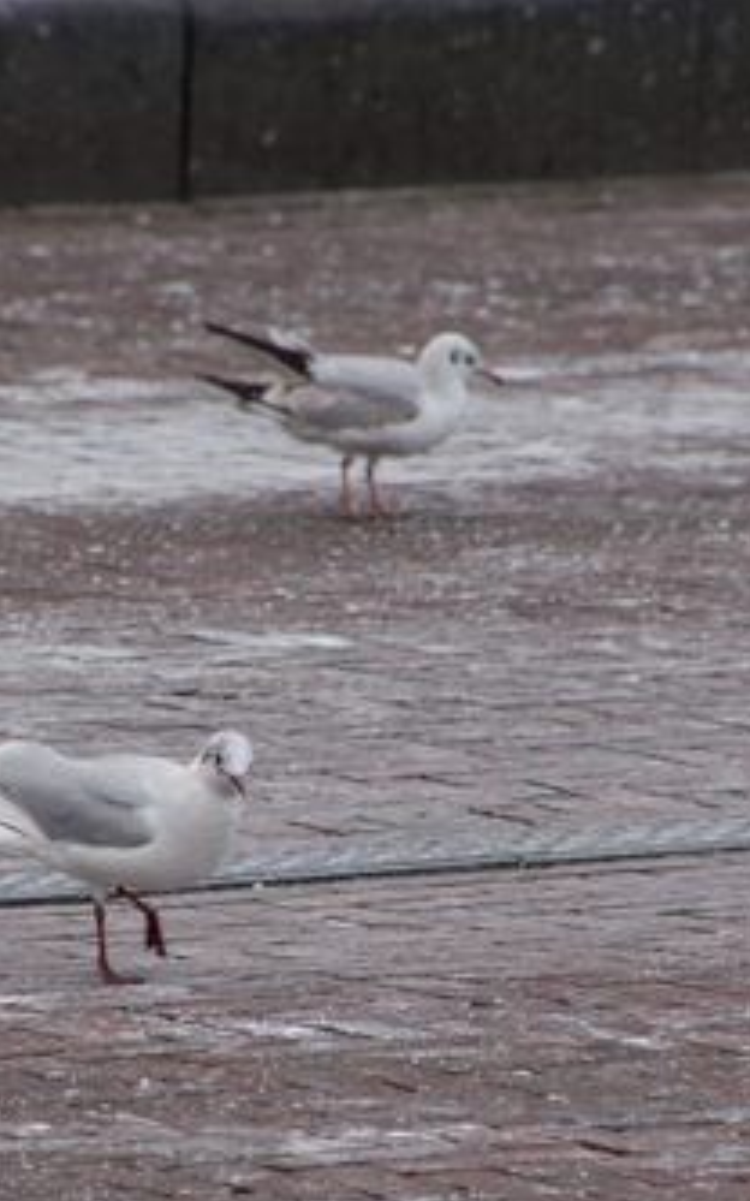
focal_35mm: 414
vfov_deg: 5.1
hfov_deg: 3.2
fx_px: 13545
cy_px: 600
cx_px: -58
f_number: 5.6
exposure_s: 1/320
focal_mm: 180
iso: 250
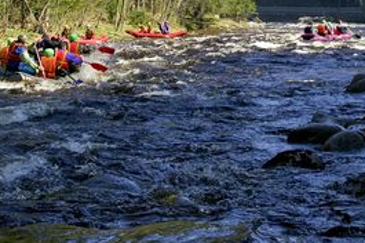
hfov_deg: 21.0
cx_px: 189
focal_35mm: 97
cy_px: -48
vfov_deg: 13.7
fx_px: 982
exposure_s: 1/180
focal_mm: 26.25
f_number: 8
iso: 200
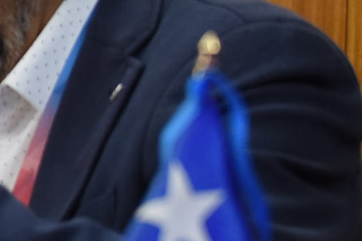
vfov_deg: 4.7
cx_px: -377
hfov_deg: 6.7
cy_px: 27
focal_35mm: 295
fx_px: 2966
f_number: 4.2
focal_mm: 44
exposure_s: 1/80
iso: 1000
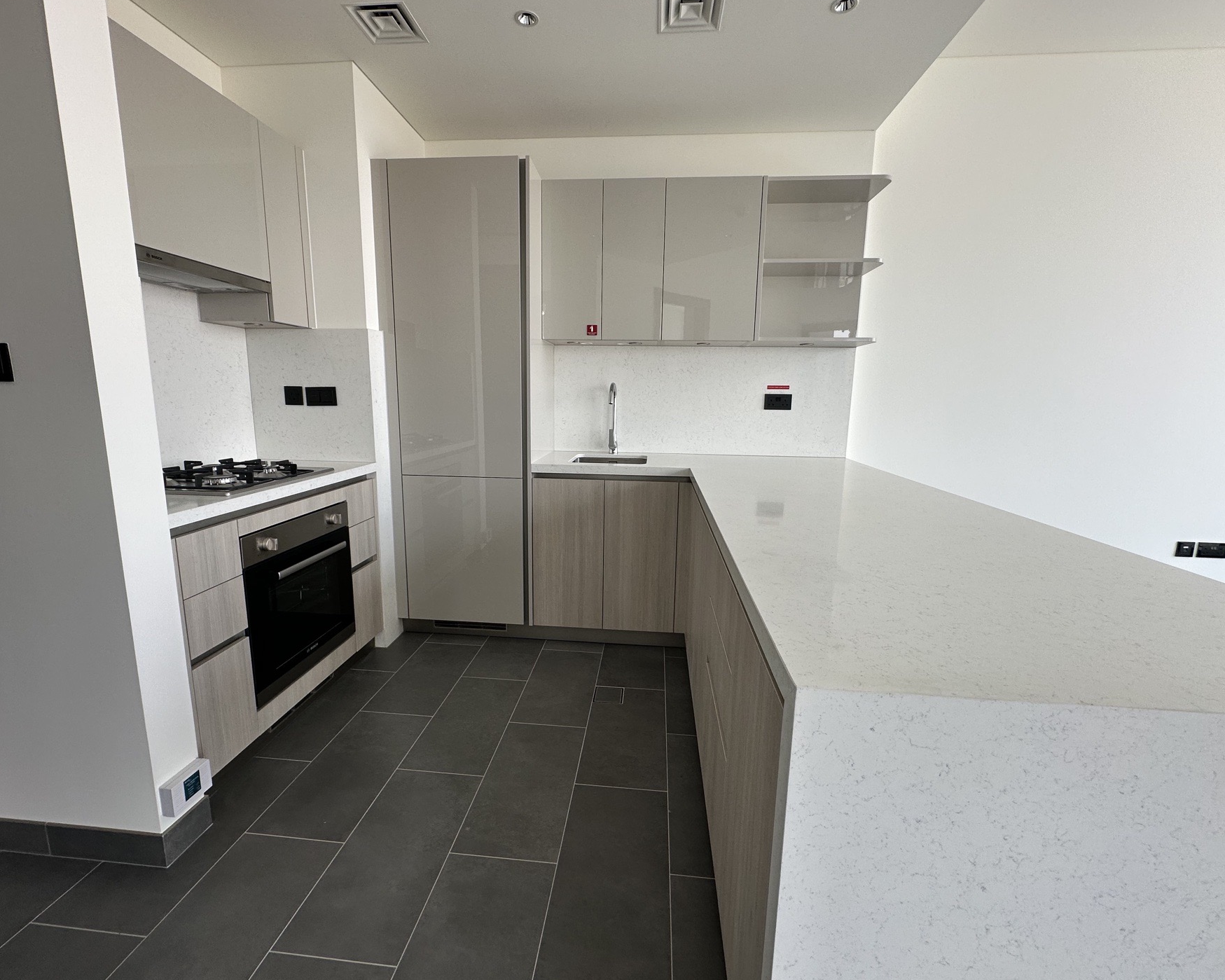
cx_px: 604
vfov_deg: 84.0
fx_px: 544
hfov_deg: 96.8
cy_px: 483
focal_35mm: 15
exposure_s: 1/99
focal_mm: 2.22
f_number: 2.2
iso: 64
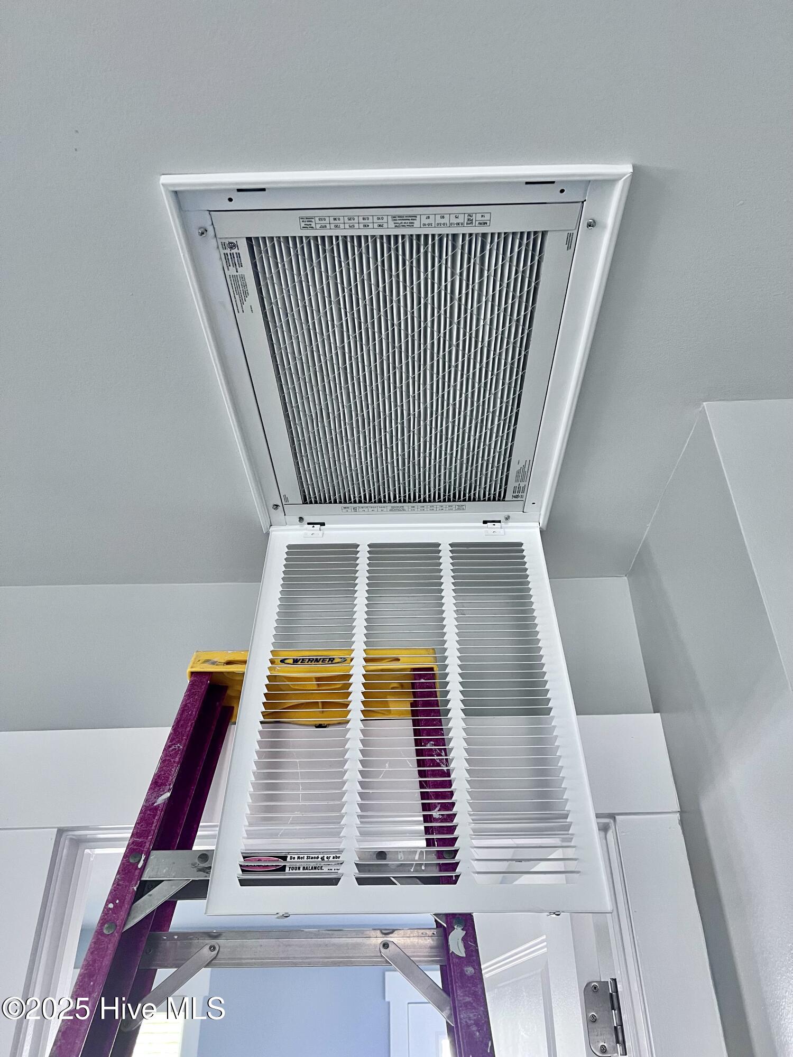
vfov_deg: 67.3
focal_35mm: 26
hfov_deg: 53.1
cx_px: 396
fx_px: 794
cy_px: 528
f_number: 1.5
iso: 125
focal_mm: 5.7
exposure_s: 1/61
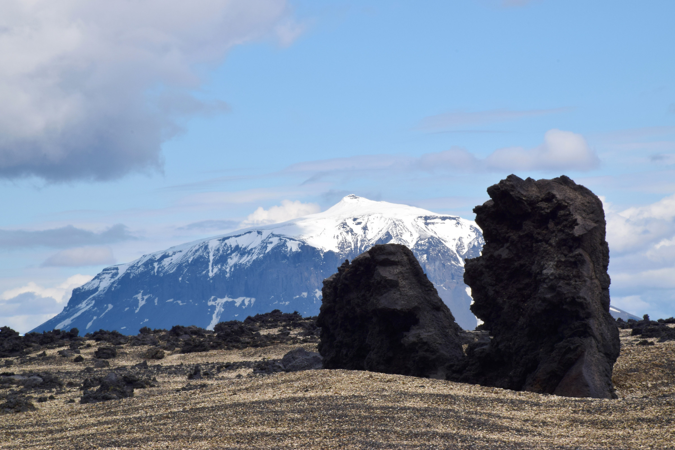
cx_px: 338
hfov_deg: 13.7
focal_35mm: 150
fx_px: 2812
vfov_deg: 9.1
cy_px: 225
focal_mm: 100
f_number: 32
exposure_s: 1/60
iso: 200
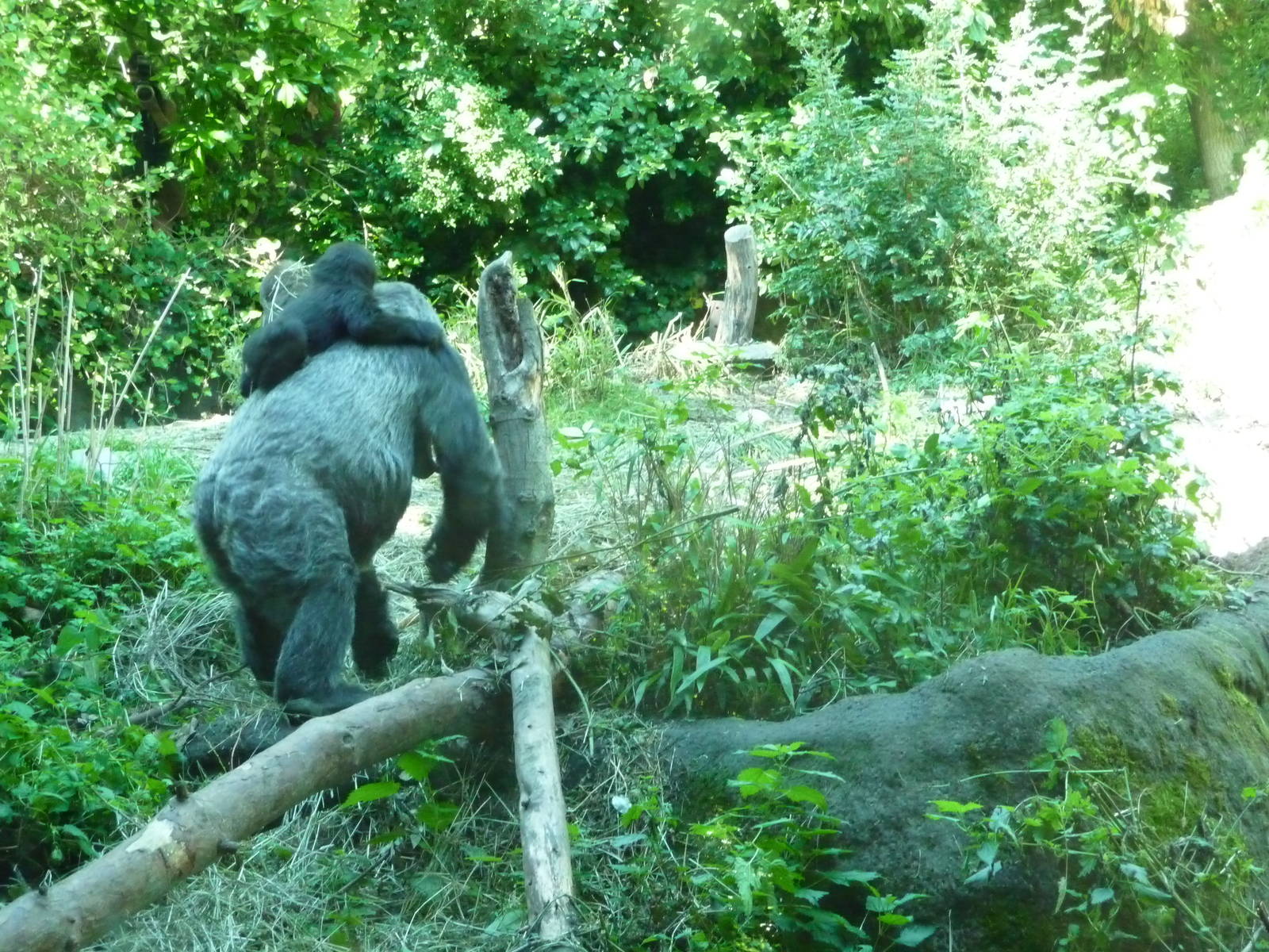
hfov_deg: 23.3
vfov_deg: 17.6
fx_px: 3079
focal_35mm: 84
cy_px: 476
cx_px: 634
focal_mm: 14.2
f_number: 4.7
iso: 800
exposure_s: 1/50
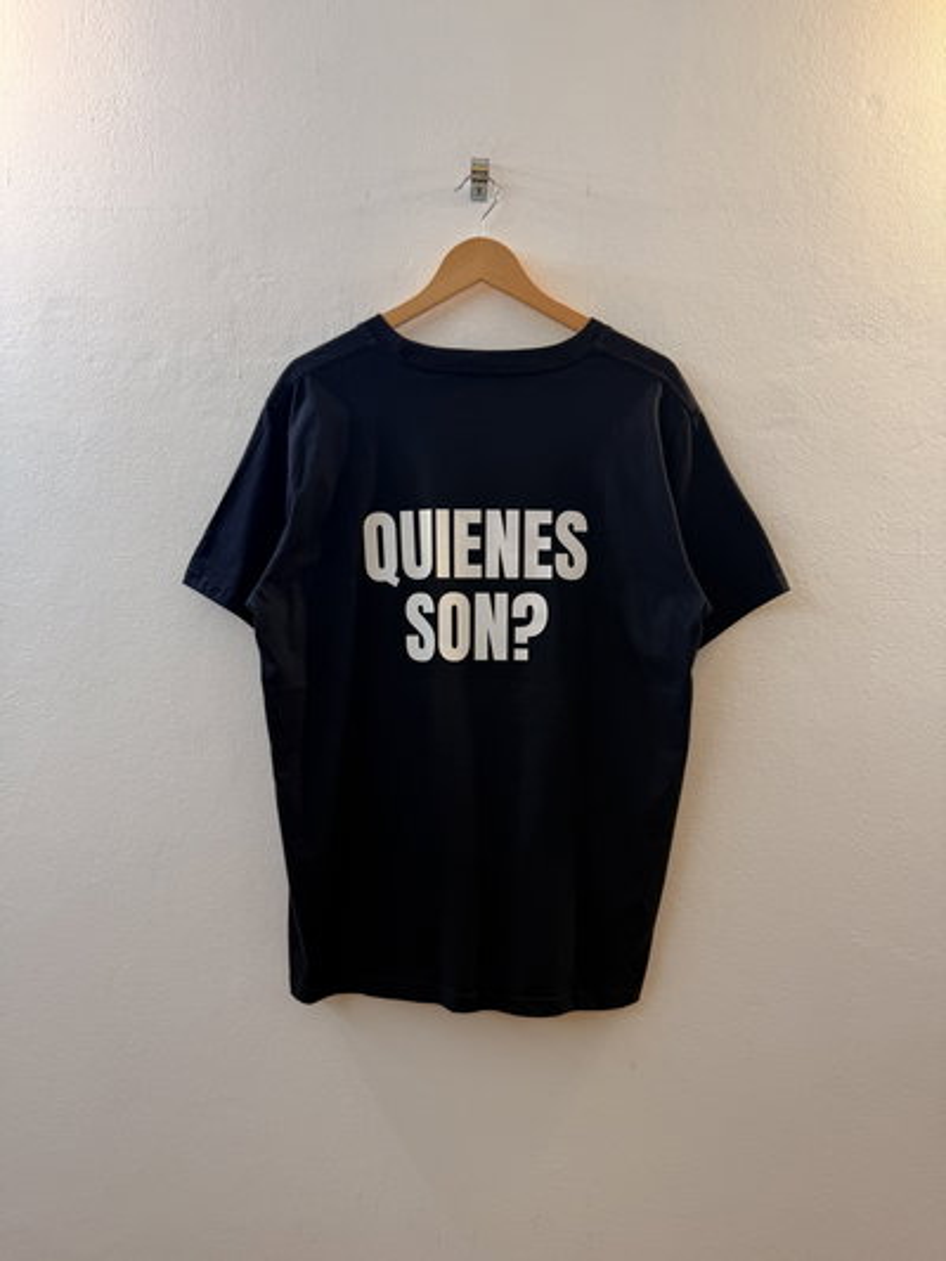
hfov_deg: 56.8
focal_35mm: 24
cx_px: 473
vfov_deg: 71.6
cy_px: 630
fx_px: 874
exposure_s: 1/100
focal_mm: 6.76
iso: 125
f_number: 1.78
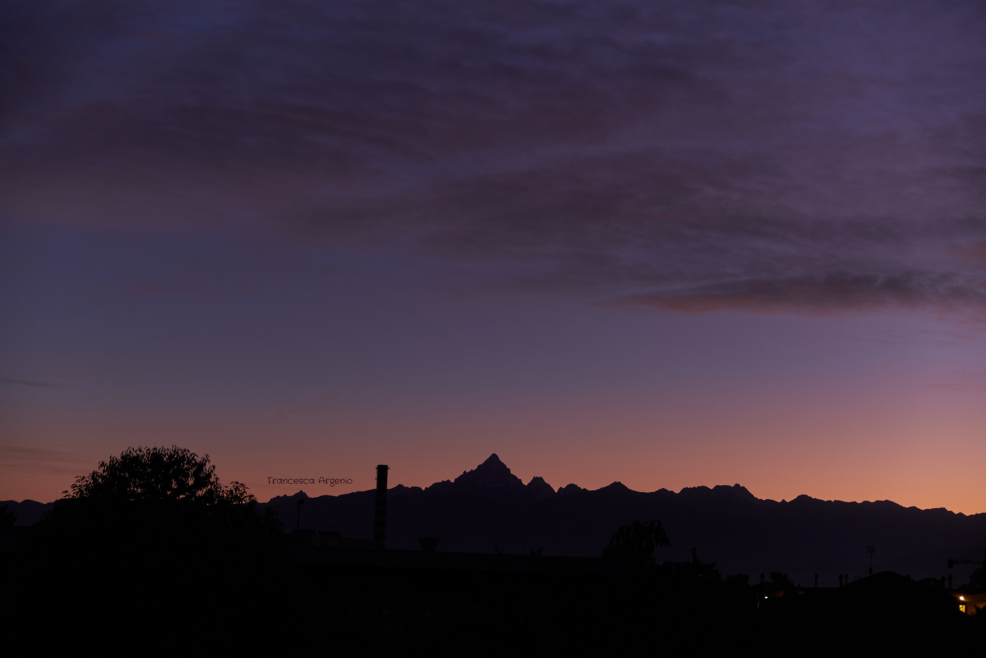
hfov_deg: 24.5
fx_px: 2273
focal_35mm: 83
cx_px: 493
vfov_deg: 16.5
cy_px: 329
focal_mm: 55
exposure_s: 1/8
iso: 80
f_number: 4
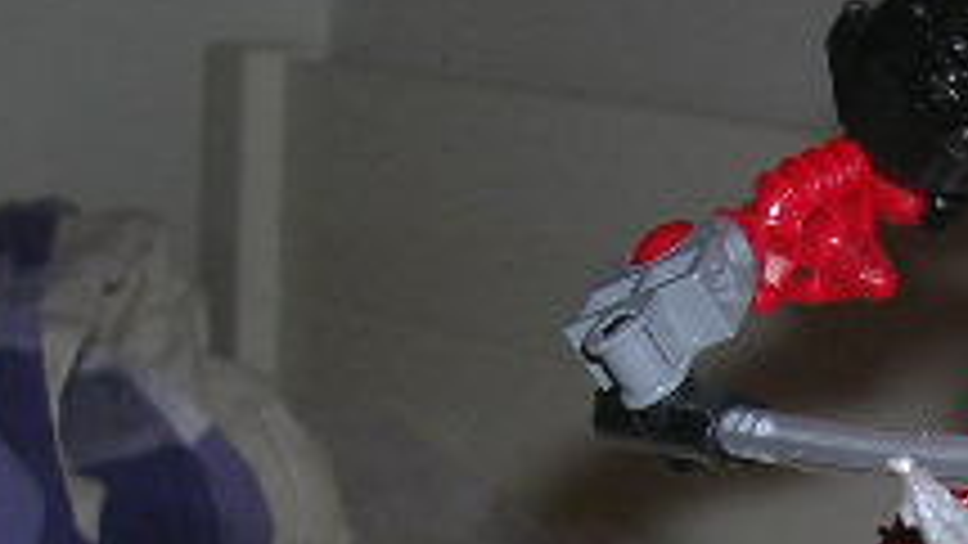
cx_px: 1090
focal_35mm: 123
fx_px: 3157
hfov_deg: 16.8
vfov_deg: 9.8
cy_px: 513
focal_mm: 5.8
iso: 50
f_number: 2.8
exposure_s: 1/60.1
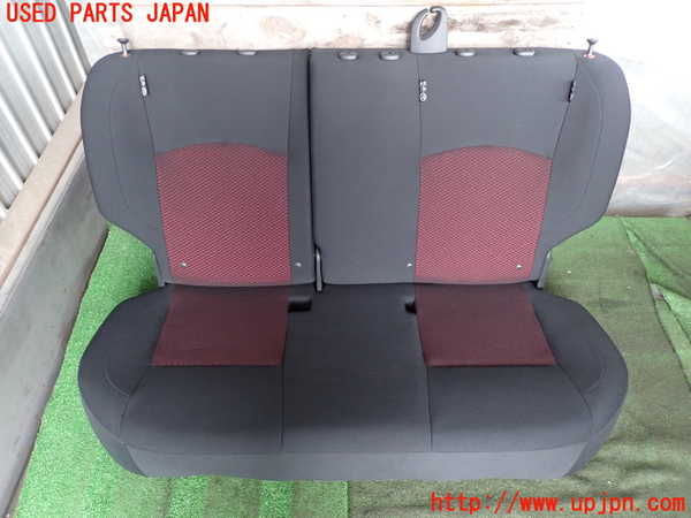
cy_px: 259
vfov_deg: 54.9
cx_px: 346
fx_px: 499
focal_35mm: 25
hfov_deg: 69.4
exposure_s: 1/30
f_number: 2.8
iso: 320
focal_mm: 4.5
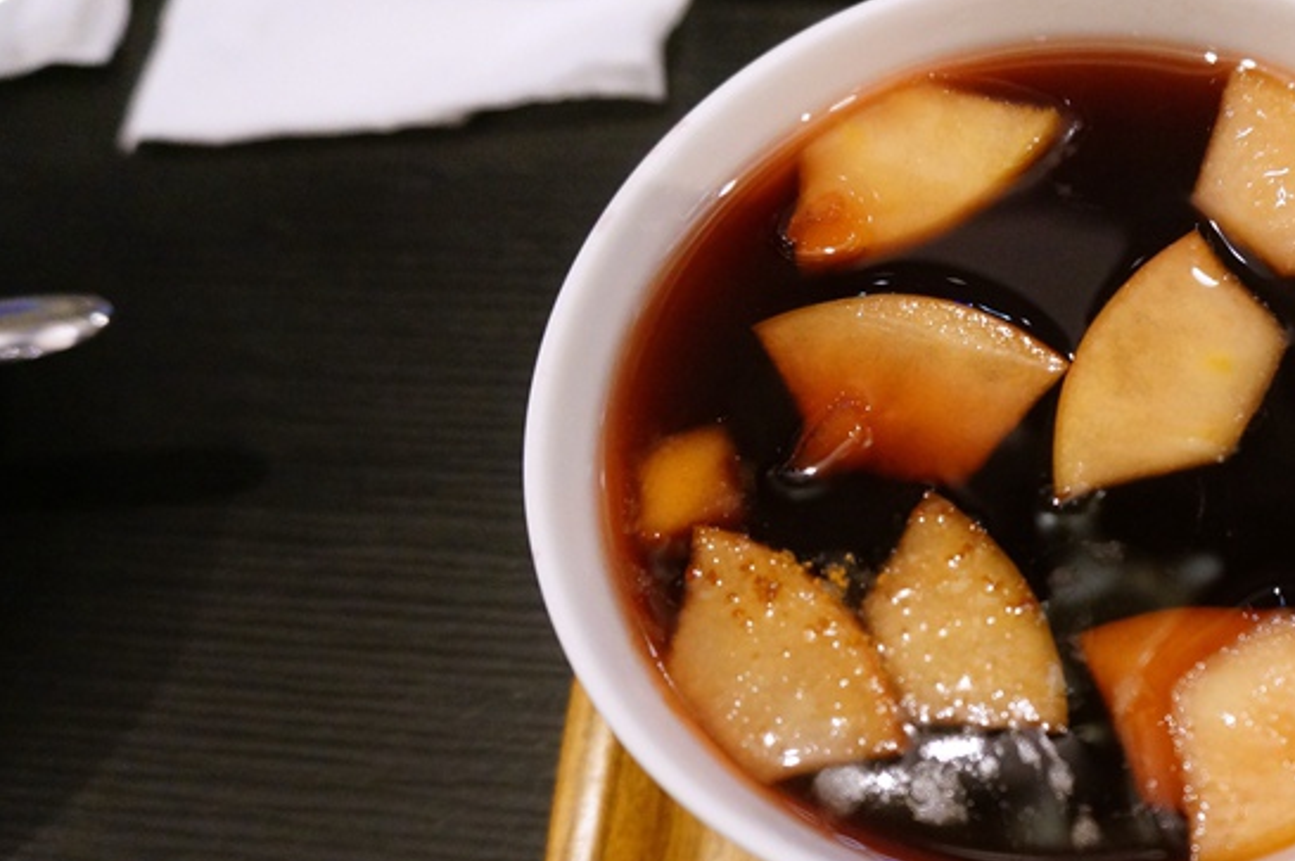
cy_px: 569
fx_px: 1474
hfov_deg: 45.0
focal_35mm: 41
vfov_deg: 32.3
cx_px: 1045
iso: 2000
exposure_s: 1/60
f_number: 3.5
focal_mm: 16
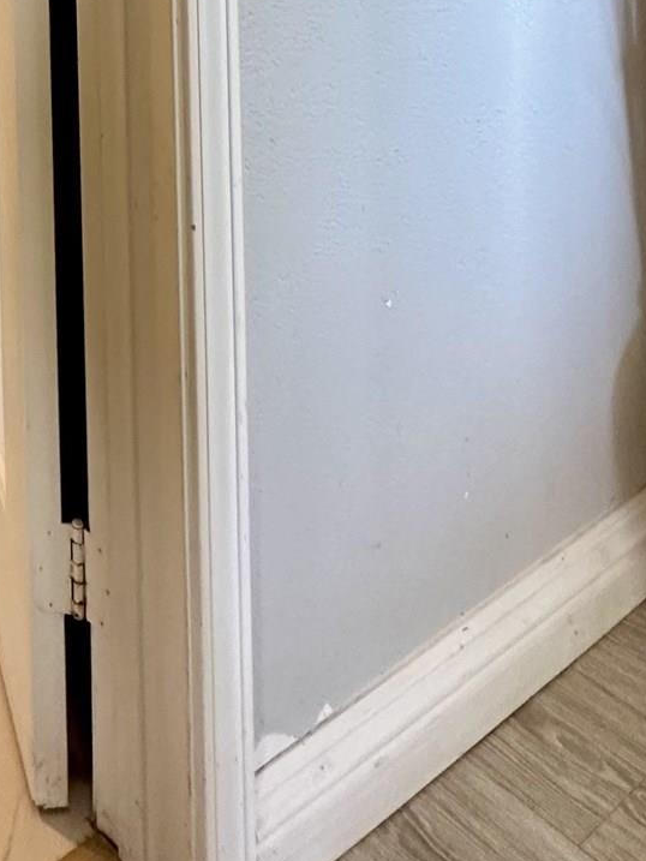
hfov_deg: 27.2
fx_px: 1119
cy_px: -247
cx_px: -187
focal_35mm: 45
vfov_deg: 32.3
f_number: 2.2
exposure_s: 1/60
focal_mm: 2.22
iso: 250
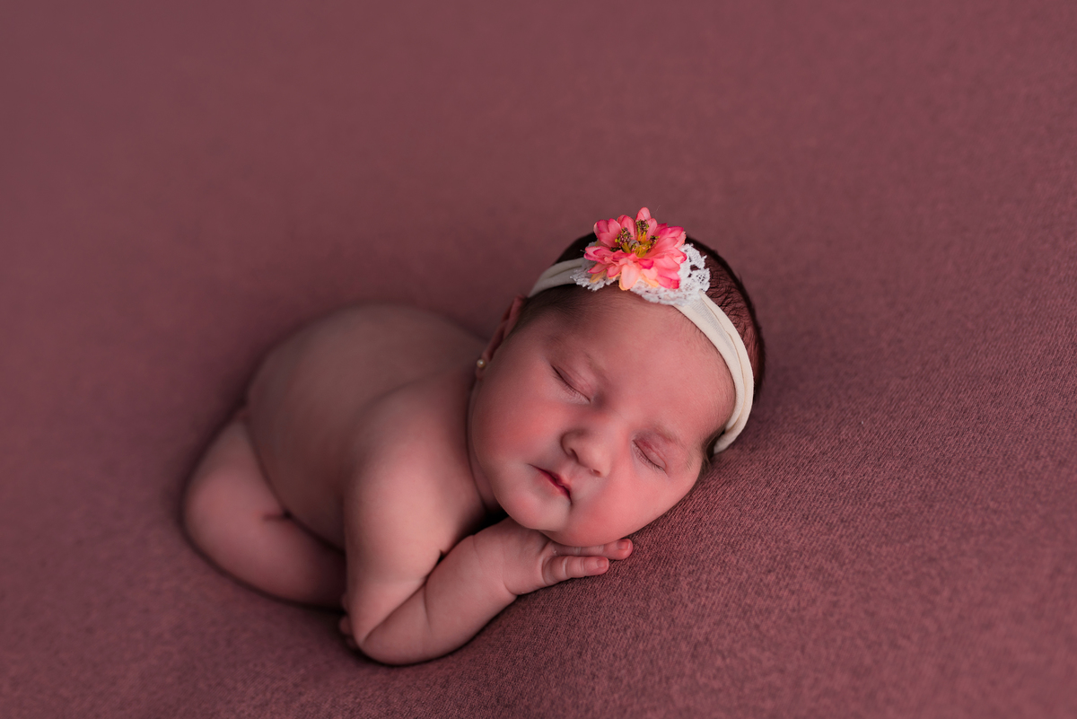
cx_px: 538
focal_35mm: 35
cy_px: 360
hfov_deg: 54.4
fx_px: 1047
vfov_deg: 37.9
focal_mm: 35
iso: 100
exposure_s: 1/160
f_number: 2.8
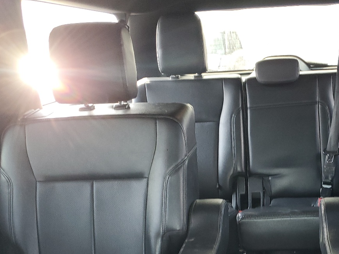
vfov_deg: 29.5
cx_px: 269
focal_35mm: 48
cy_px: 207
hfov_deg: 38.3
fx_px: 470
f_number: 1.5
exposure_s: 1/60.2
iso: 101
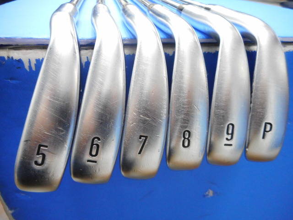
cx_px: 146
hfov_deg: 69.4
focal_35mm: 25
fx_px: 212
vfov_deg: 54.9
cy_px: 110
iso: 400
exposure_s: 1/25
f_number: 3.7
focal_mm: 4.5
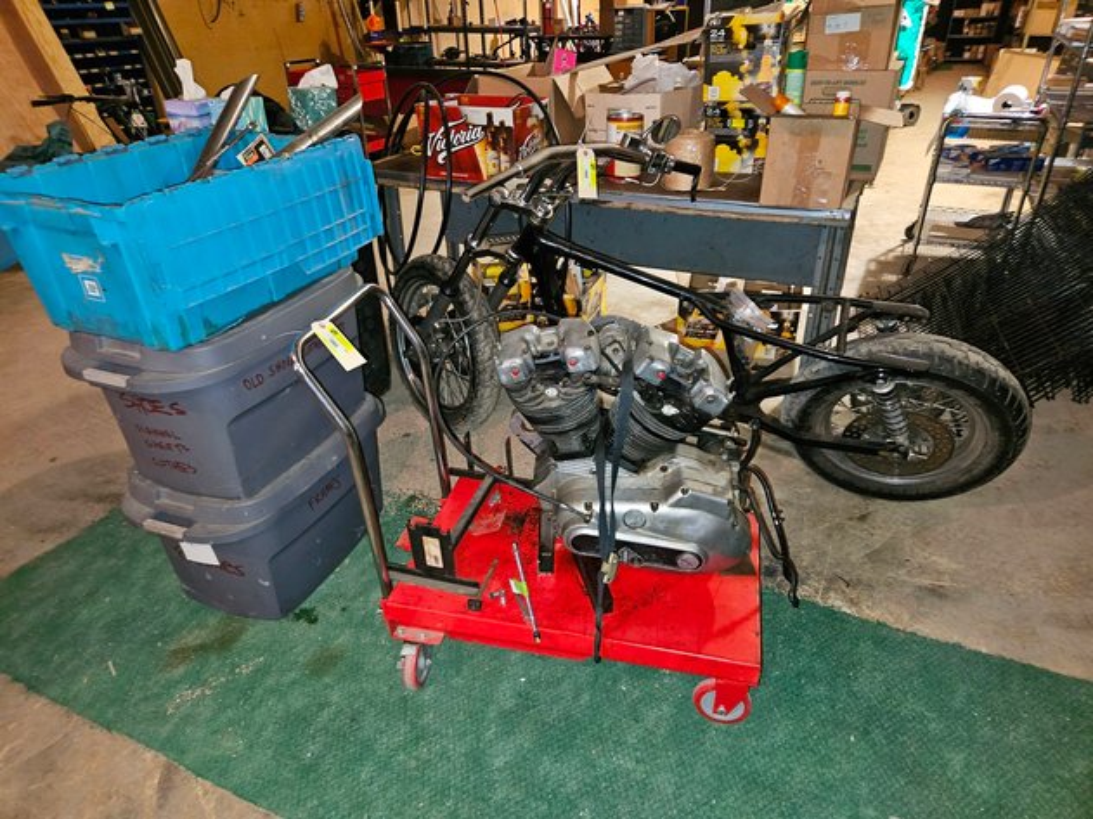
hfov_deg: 73.9
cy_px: 410
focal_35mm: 23
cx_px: 546
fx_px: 726
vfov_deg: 58.9
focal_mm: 5.4
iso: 200
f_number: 1.8
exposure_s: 1/9.99
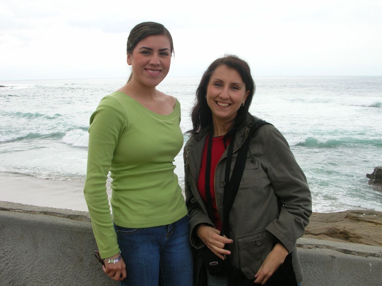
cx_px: 191
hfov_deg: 44.8
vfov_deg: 34.3
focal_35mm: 42
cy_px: 143
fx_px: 463
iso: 50
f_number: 6.1
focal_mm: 7.1
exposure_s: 1/201
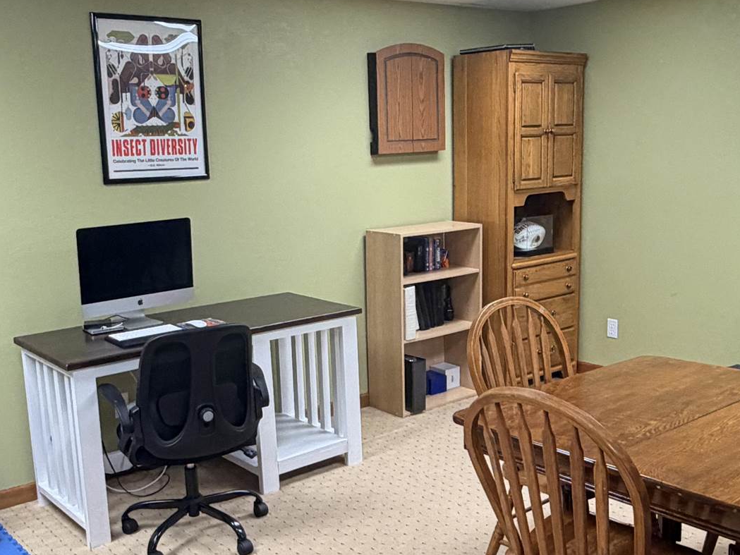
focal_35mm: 41
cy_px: 297
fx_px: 877
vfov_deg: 35.1
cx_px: 359
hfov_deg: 45.8
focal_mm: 2.22
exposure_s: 1/120
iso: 250
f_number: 2.2
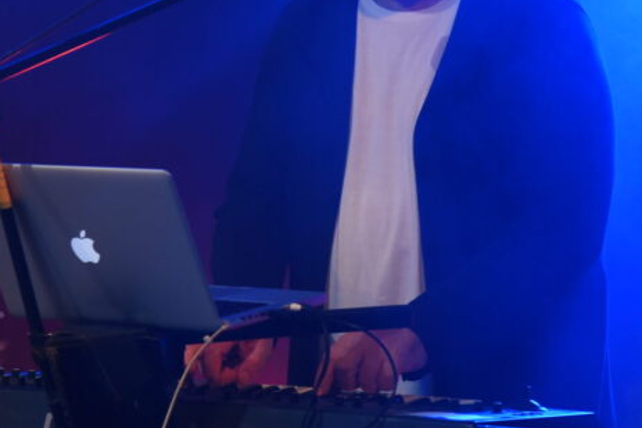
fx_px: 2961
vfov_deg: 8.3
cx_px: 344
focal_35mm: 166
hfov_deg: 12.4
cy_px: 58
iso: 1400
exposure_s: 1/500
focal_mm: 75
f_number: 4
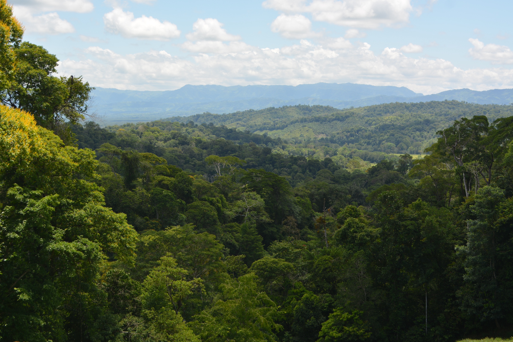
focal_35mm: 50
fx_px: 712
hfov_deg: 39.6
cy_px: 168
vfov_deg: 27.0
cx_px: 249
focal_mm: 32
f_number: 9
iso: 100
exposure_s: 1/200
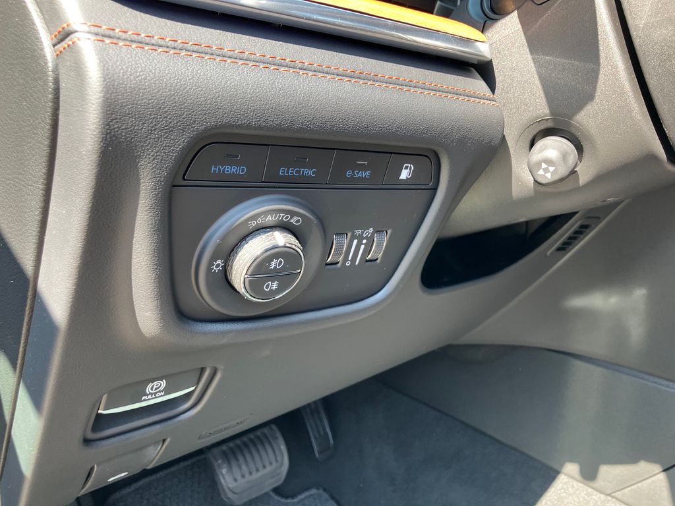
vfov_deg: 49.7
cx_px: 338
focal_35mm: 28
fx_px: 546
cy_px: 253
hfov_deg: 63.4
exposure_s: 1/109
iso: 80
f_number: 1.8
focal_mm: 3.99
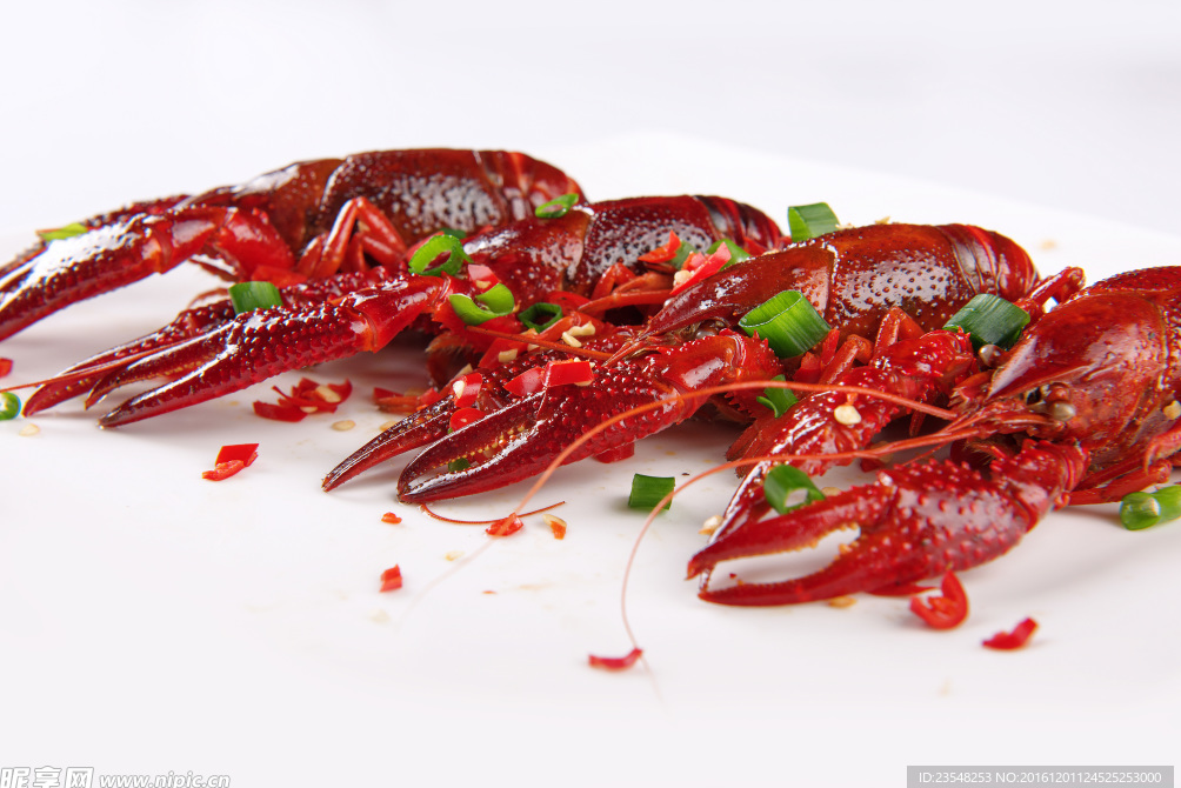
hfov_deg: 38.9
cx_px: 583
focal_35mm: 51
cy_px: 399
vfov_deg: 26.5
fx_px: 1673
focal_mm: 50
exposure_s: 1/250
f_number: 10
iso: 64
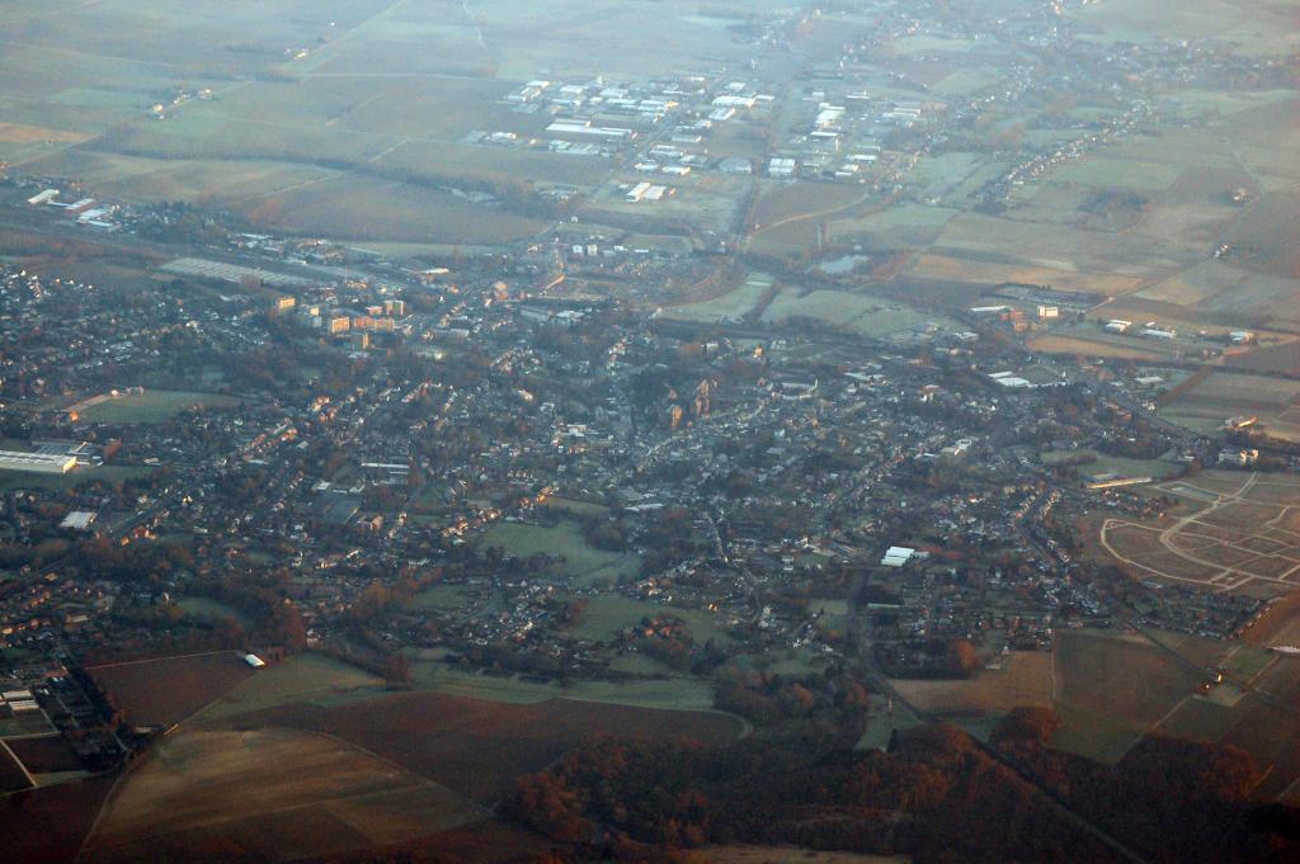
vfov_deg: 11.4
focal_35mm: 120
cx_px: 650
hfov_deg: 17.1
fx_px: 4330
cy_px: 432
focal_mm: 80
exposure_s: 1/125
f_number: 9
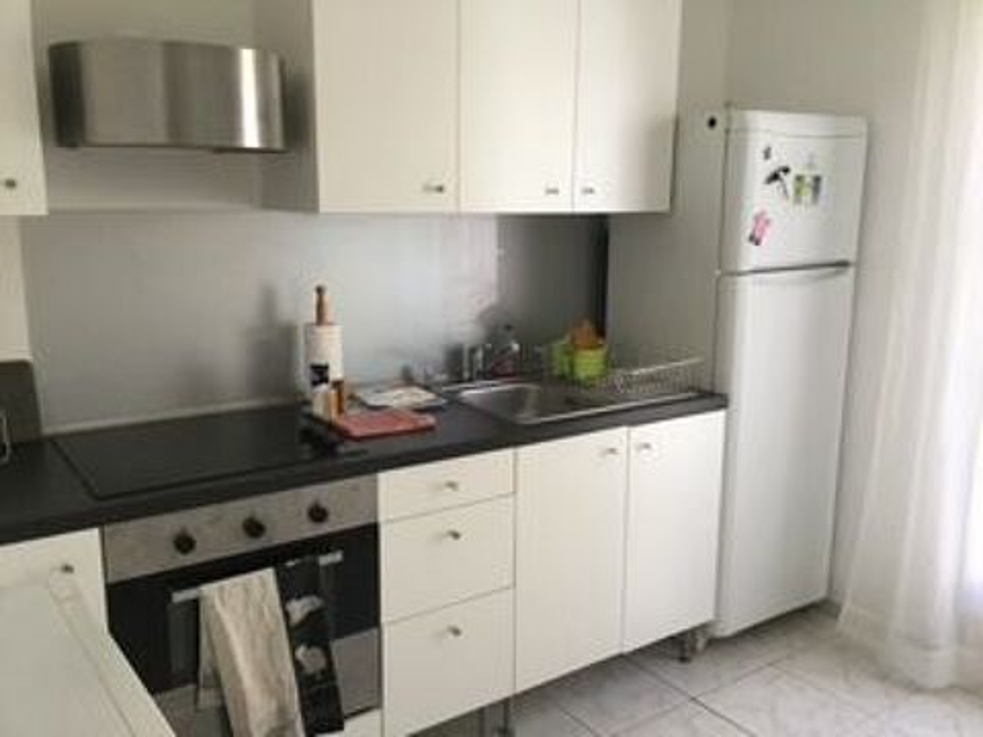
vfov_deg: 45.4
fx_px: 880
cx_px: 492
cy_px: 368
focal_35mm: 31
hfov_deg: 58.4
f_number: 2.4
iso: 80
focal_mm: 3.3
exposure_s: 1/33
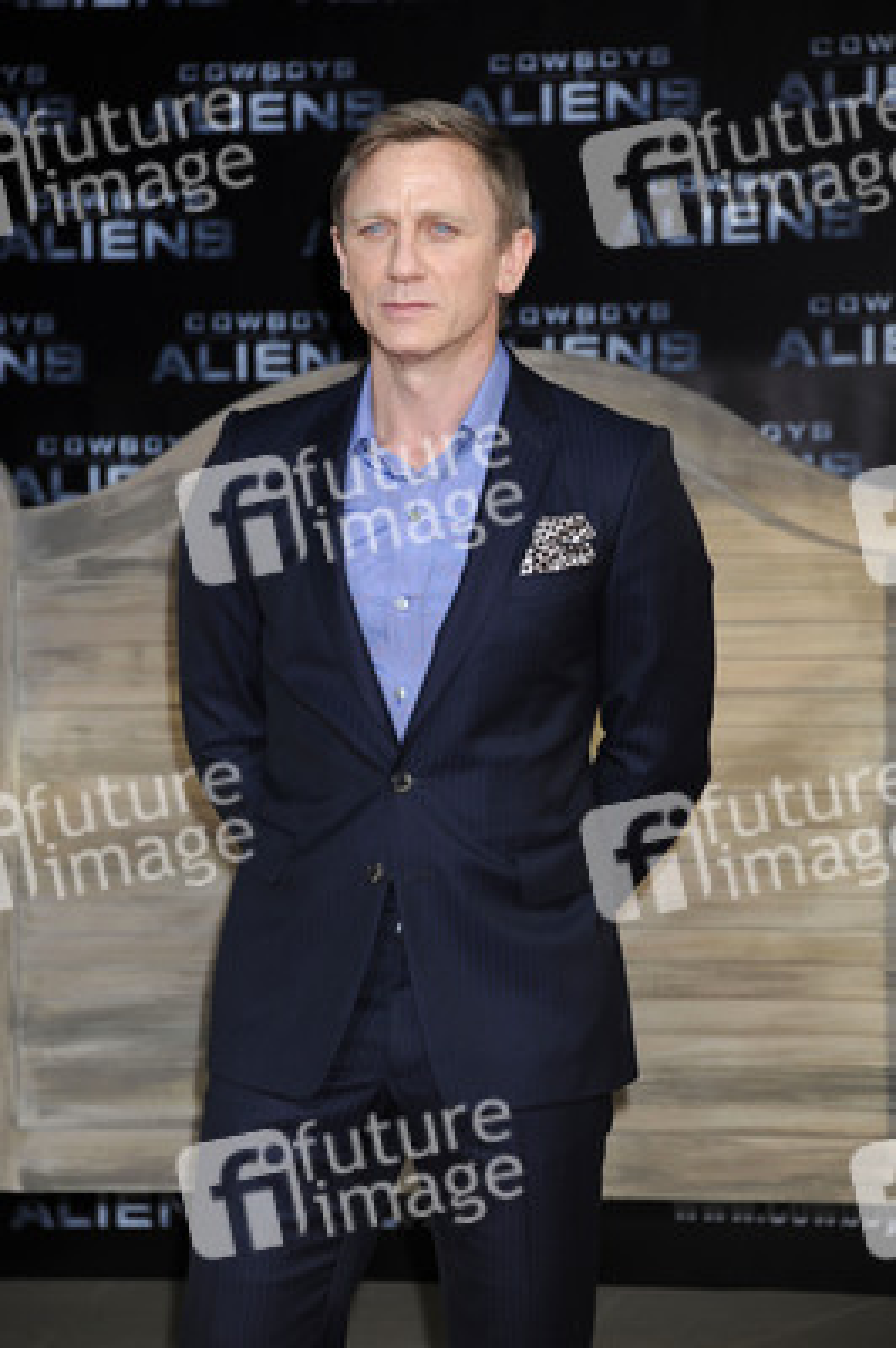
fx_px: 6357
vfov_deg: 12.1
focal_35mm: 170
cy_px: 674
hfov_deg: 8.1
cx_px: 448
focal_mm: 170
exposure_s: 1/160
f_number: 6.3
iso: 500
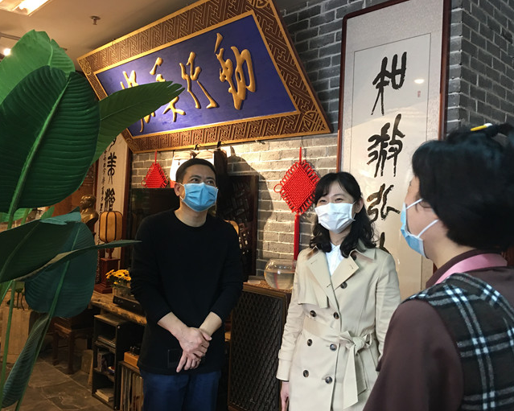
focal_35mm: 31
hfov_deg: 57.2
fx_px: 472
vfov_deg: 47.1
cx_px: 257
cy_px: 204
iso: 100
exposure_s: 1/17
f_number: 2.2
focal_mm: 4.15
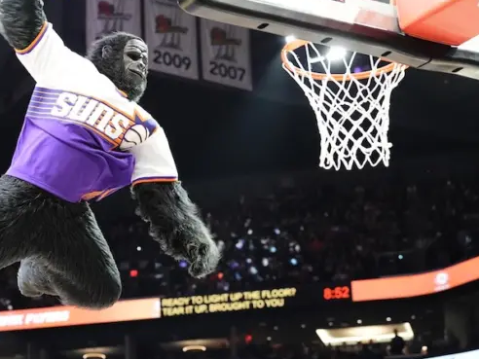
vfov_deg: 14.1
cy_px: 165
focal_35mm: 105
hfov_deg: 18.6
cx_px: 109
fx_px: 1453
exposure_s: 1/640
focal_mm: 70
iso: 6400
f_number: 4.5
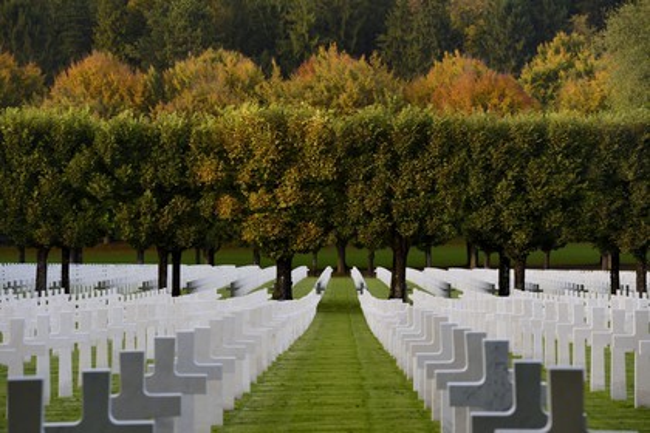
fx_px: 3611
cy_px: 216
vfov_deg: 6.9
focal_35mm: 200
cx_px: 325
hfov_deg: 10.3
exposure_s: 1/125
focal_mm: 200
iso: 400
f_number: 10
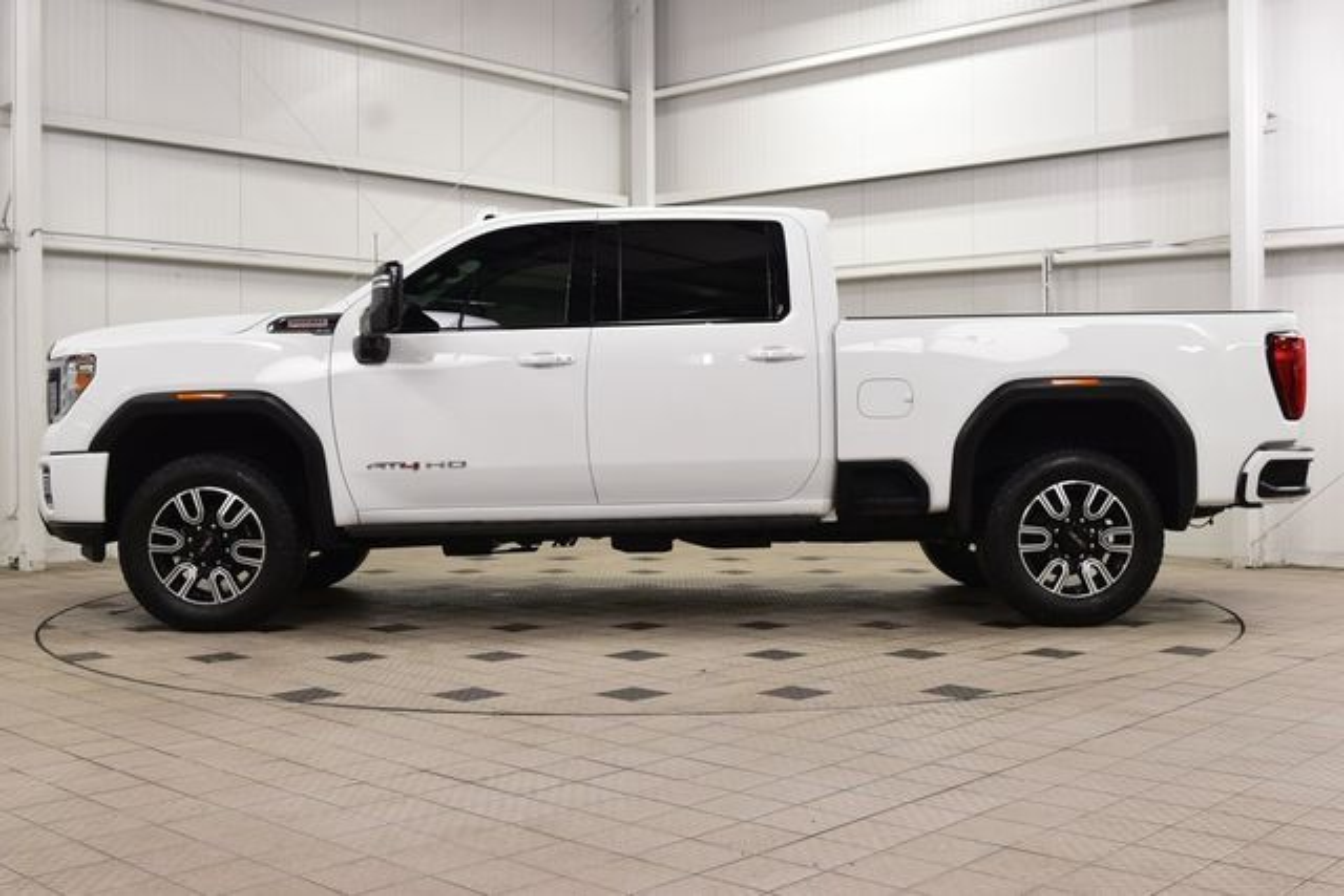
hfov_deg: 47.9
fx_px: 1512
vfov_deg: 33.0
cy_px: 448
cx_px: 672
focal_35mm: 40
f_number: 7.1
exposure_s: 1/30
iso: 560
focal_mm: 27
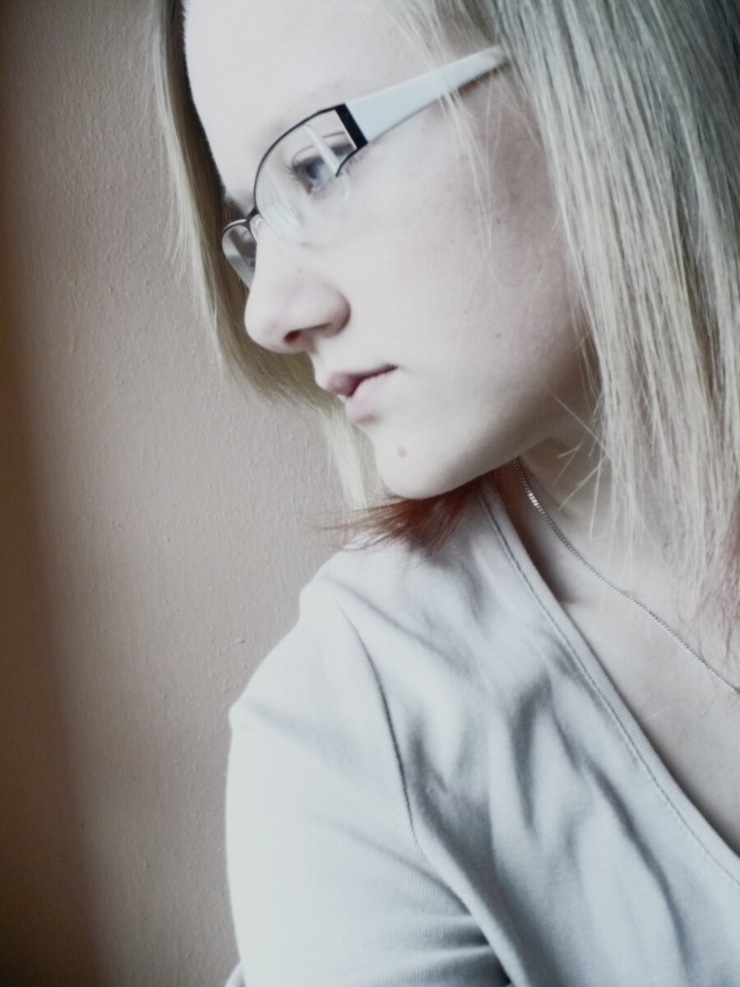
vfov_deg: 50.1
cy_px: 494
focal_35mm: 37
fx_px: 1055
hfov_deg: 38.7
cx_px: 370
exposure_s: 1/20
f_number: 2.8
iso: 400
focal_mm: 6.1
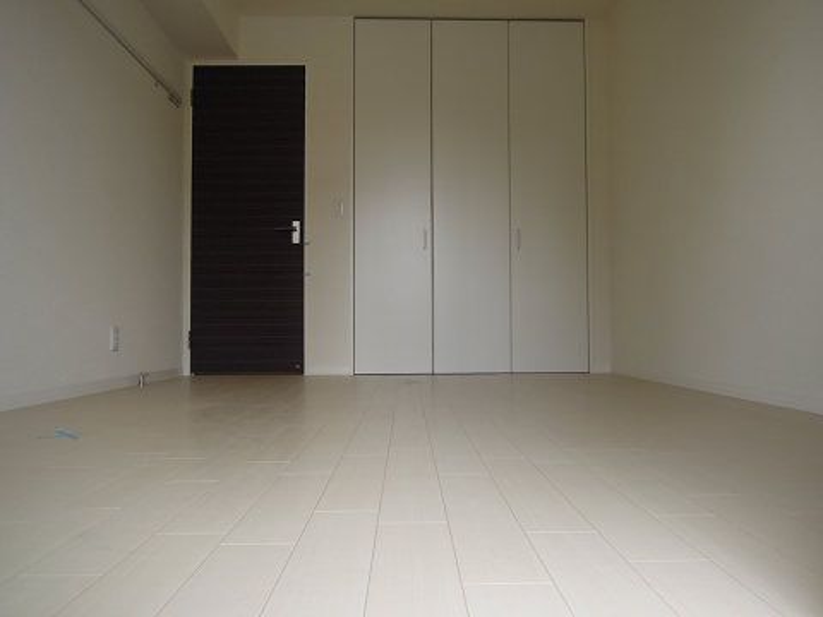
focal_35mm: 24
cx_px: 412
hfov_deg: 71.6
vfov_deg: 56.8
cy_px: 308
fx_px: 571
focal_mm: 4.3
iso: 160
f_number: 2.8
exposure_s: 1/250
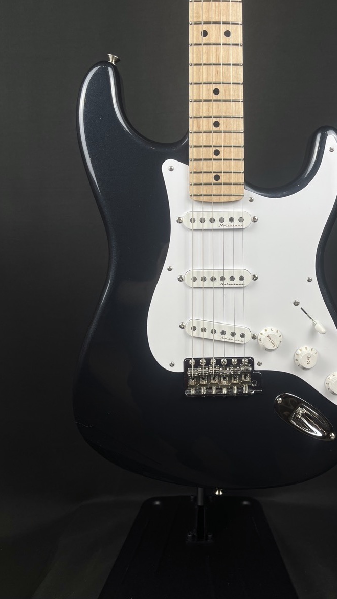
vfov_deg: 66.1
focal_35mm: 29
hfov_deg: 39.8
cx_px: 220
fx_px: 461
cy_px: 293
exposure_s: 1/120
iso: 32
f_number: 1.6
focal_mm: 5.1
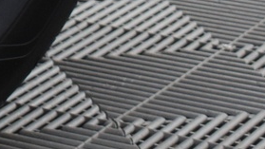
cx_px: -259
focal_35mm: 255
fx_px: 1792
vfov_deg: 4.6
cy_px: -231
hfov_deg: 8.1
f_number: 4.2
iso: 1250
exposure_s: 1/50
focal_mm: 28
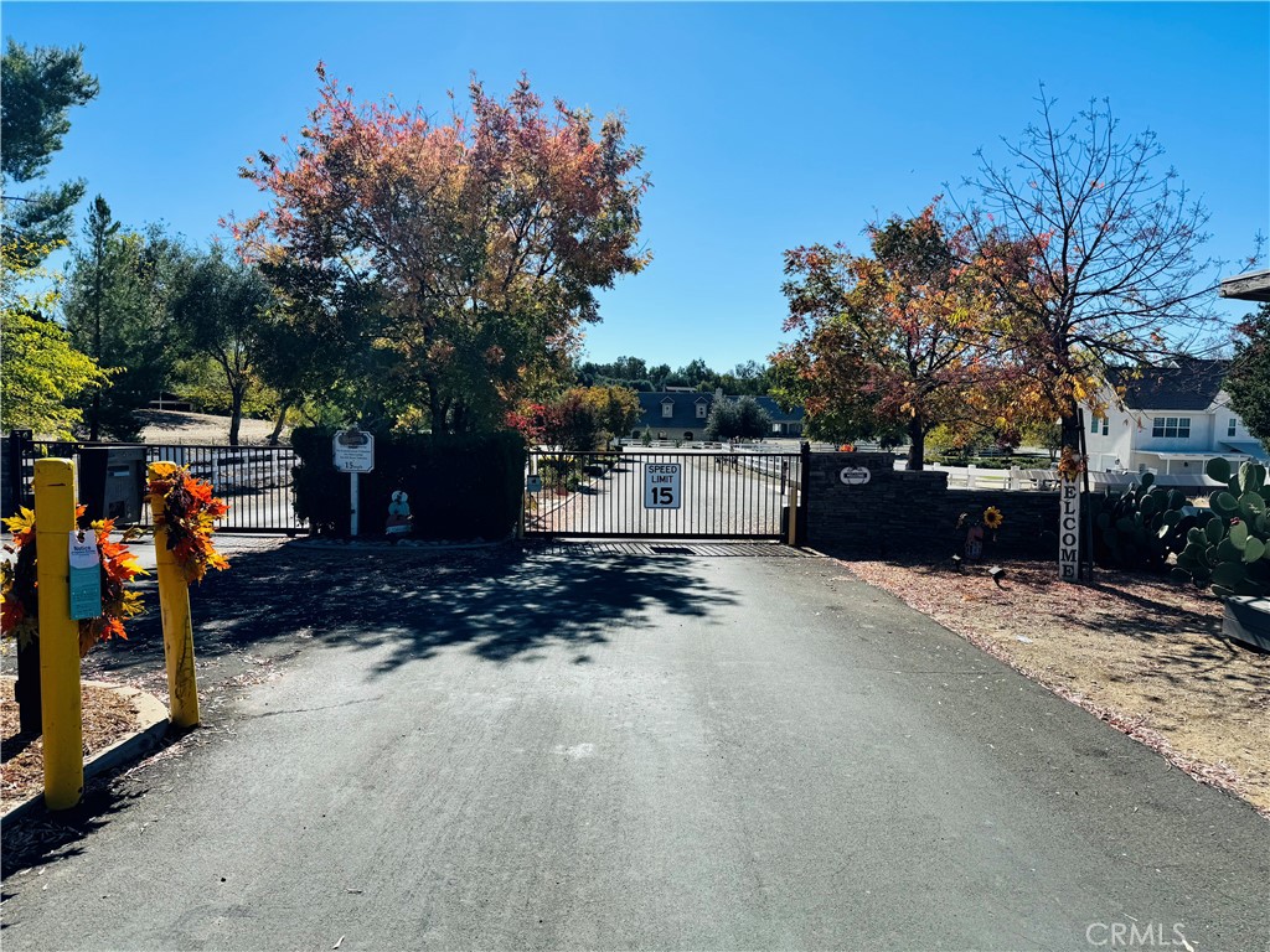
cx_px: 635
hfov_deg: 71.6
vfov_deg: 56.8
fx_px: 881
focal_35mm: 24
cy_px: 476
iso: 80
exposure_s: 1/5814
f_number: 1.78
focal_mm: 6.76
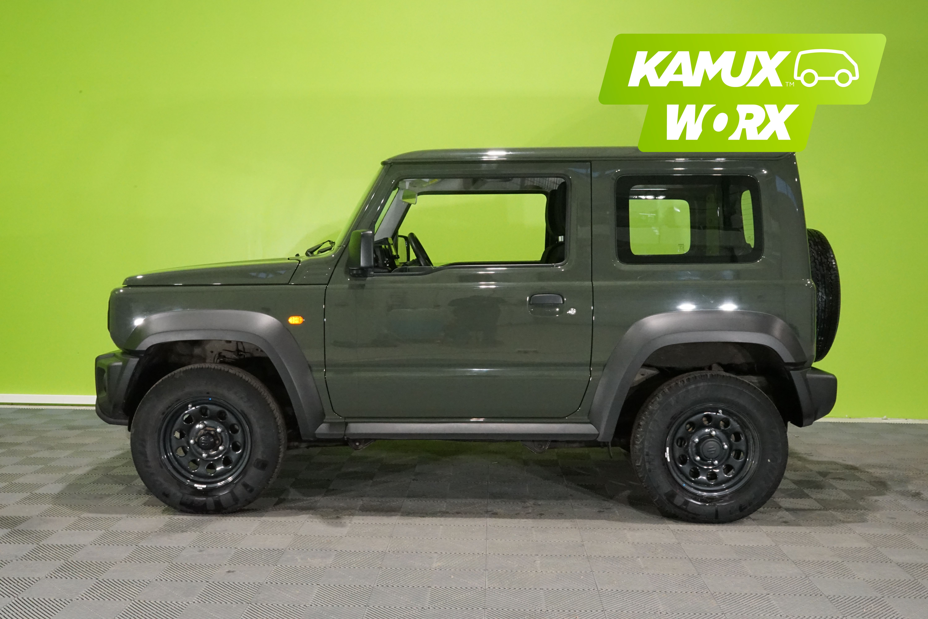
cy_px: 310
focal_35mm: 37
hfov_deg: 51.9
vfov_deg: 35.9
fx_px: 954
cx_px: 464
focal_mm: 37
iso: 6400
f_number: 25
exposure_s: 1/15
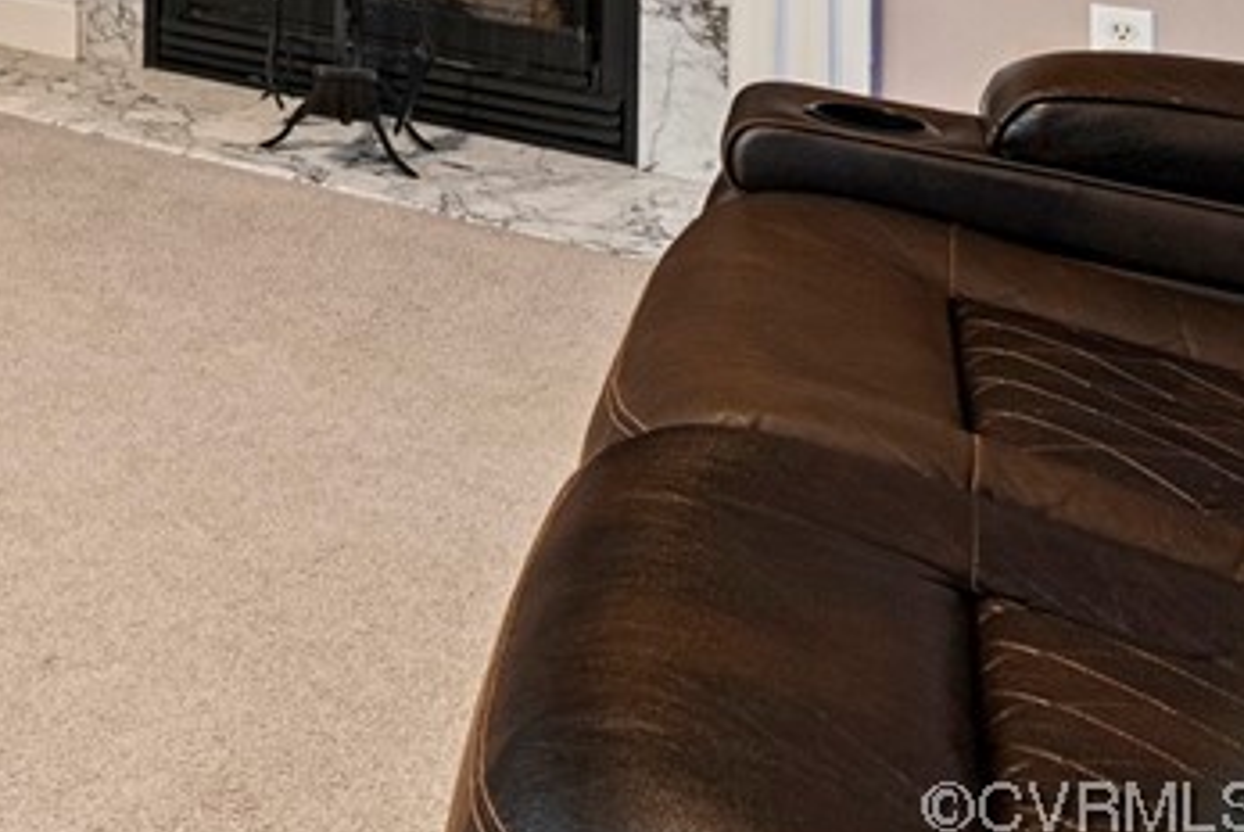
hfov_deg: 26.8
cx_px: -665
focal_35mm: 50
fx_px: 1729
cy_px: -434
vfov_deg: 22.1
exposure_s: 1/1.25
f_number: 8
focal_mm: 16
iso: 800
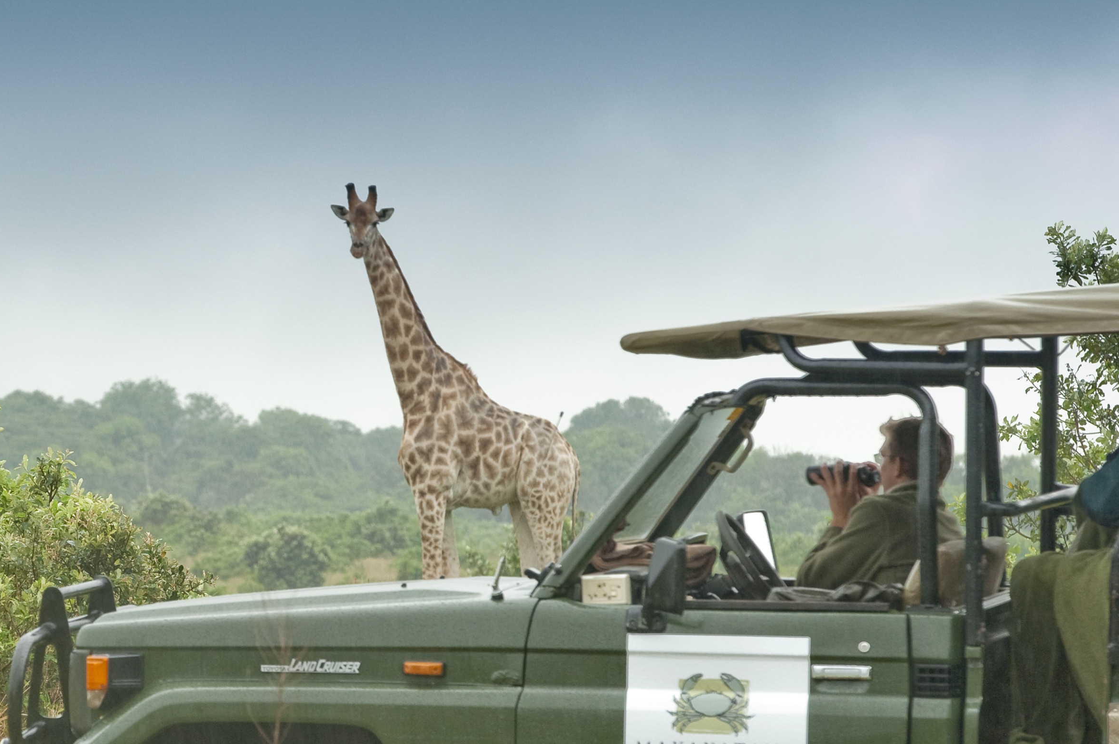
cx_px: 224
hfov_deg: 6.9
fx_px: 9319
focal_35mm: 300
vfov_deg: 4.6
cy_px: 419
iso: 1600
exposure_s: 1/90
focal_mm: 165
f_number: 9.5
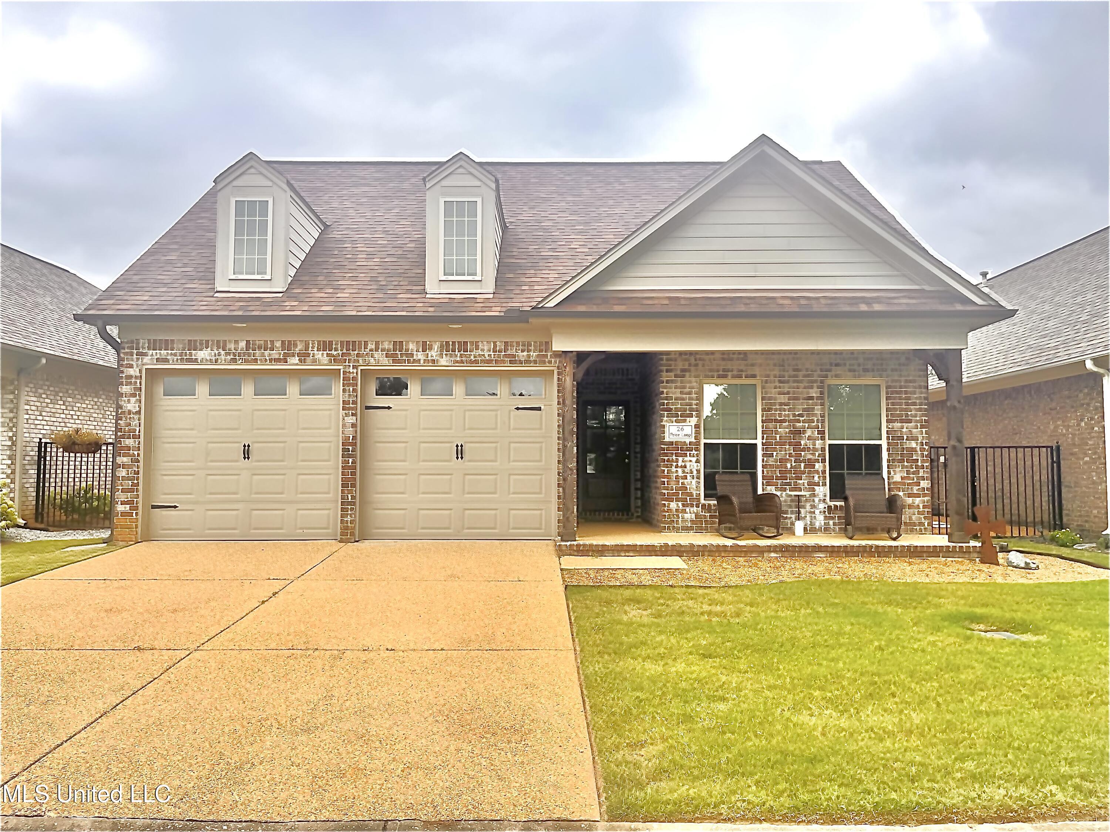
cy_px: 416
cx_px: 555
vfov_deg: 53.1
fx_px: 834
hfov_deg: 67.3
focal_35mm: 26
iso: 50
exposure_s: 1/2024
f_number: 1.6
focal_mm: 5.1
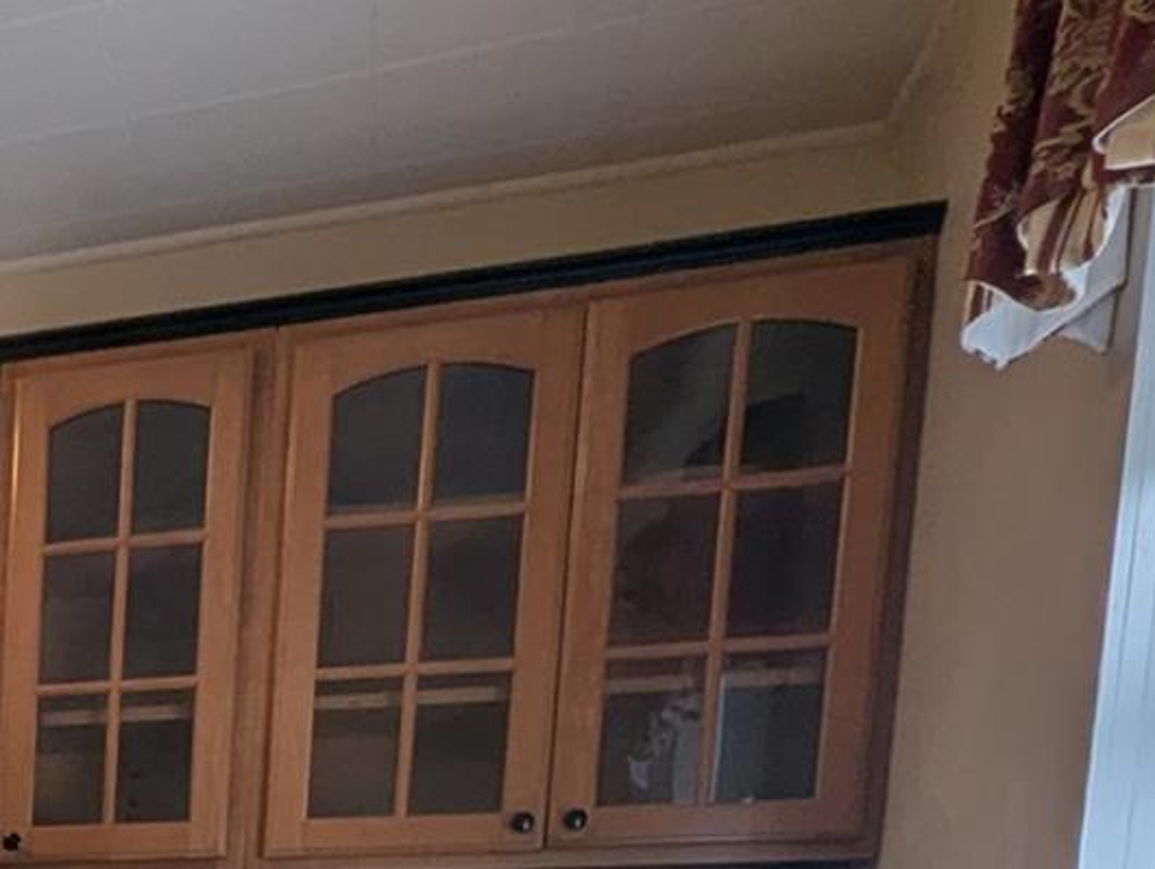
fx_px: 1671
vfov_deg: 23.9
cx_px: -497
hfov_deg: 28.1
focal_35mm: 50
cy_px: 1252
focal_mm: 1.95
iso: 56
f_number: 2.2
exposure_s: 1/60
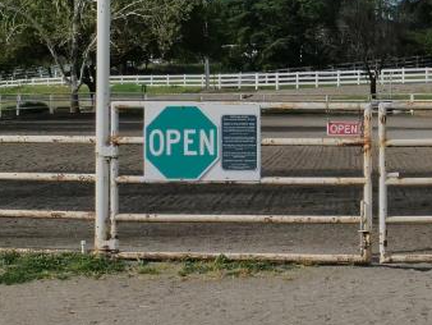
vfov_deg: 11.1
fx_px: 1661
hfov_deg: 14.8
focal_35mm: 133
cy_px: 88
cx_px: 321
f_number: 6.3
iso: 100
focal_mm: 15
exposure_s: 1/800
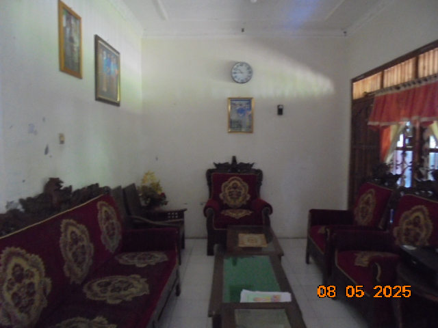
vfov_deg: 53.1
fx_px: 329
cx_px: 219
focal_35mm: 26
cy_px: 164
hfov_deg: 67.3
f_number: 3.5
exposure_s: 1/4
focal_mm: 4.6
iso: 500
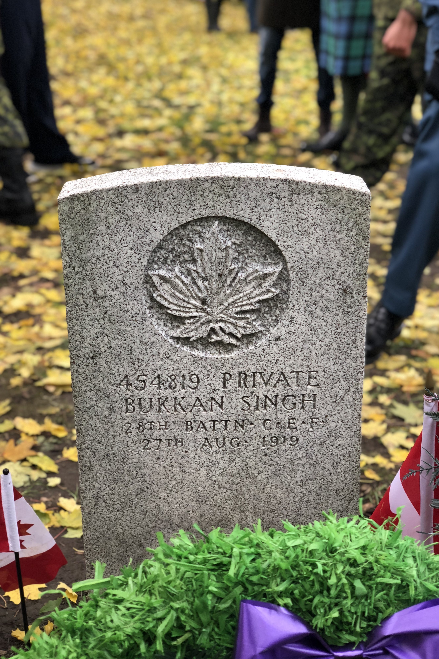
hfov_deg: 24.6
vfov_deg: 36.2
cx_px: 226
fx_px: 1006
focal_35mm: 55
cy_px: 325
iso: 64
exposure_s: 1/60
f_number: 2.4
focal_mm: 6
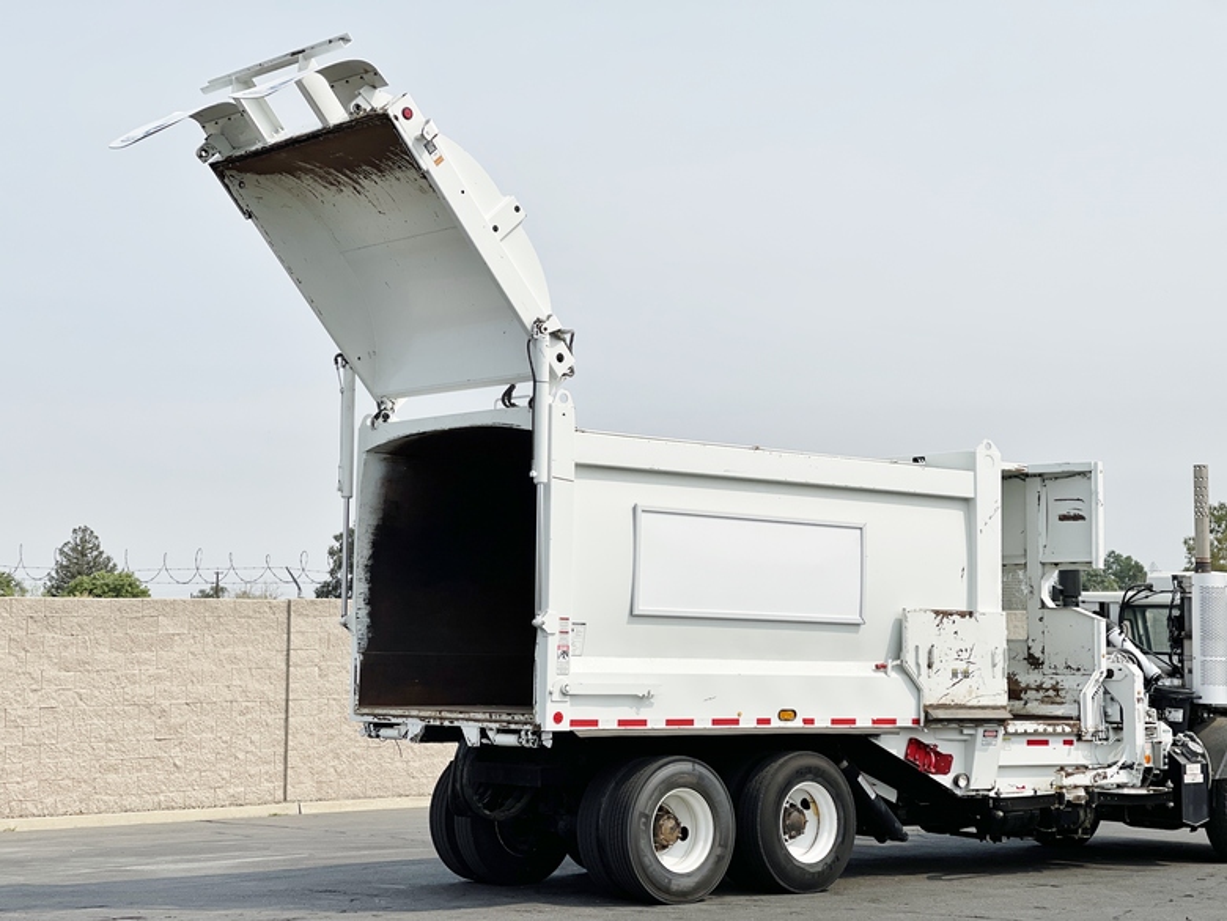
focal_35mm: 64
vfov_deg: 22.9
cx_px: 614
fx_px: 2269
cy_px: 460
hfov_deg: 30.3
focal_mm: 7.5
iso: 32
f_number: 2.2
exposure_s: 1/3125
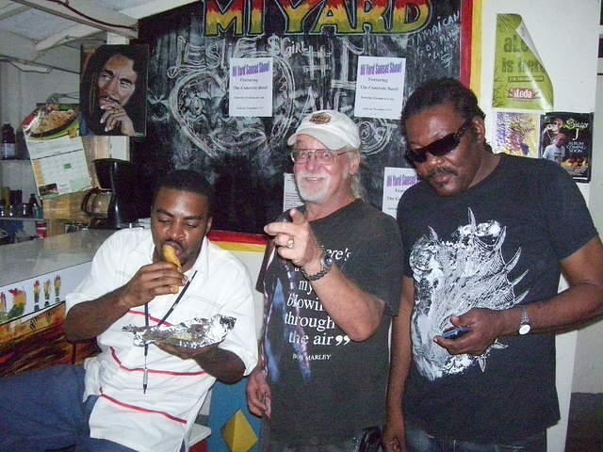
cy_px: 226
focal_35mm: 36
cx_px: 302
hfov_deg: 51.4
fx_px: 627
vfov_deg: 39.7
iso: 1250
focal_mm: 6
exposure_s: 1/125
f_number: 2.7
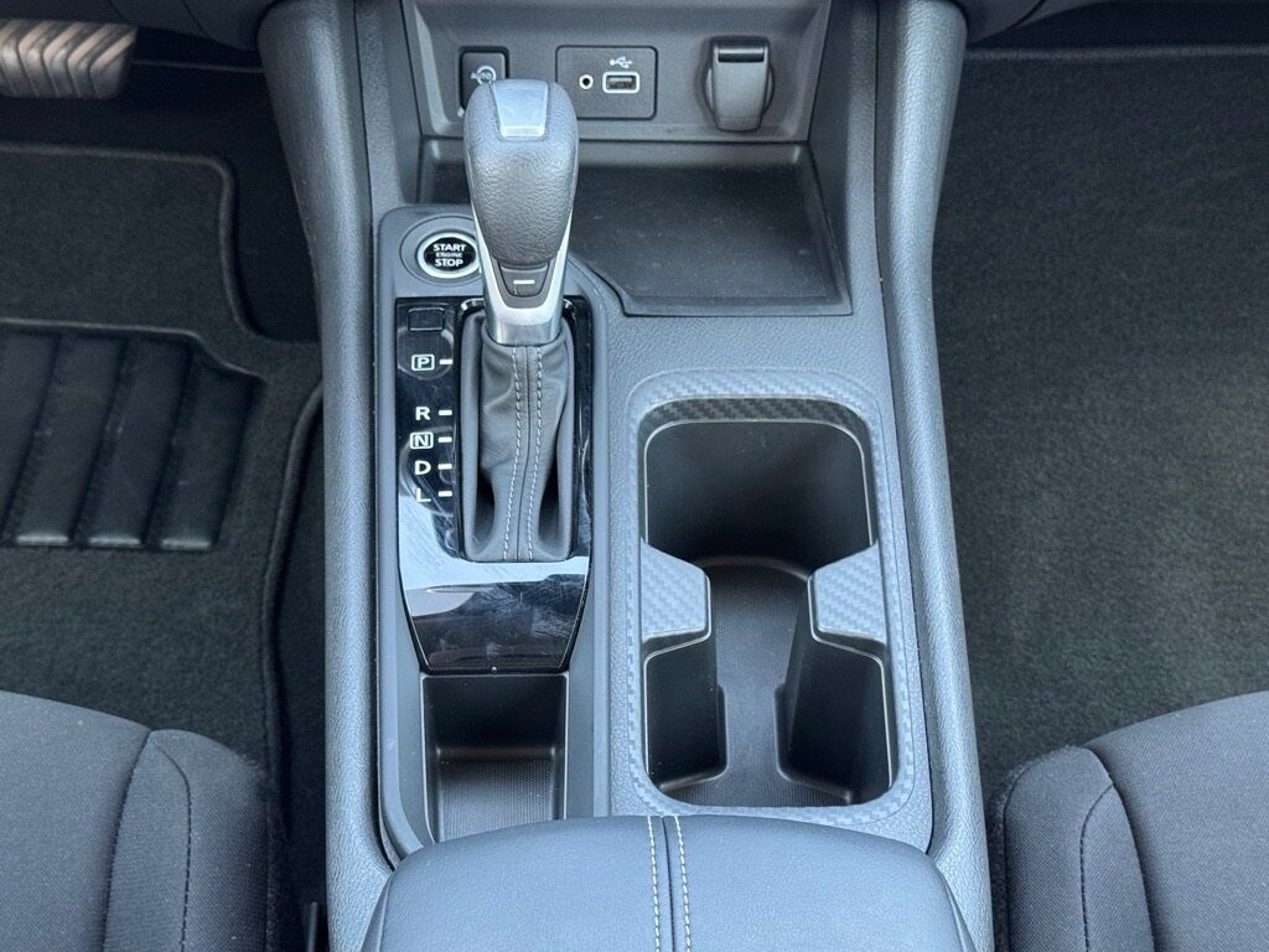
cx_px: 634
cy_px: 476
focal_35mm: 48
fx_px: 1760
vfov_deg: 30.3
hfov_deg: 39.7
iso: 125
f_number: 1.78
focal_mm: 6.76
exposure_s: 1/60
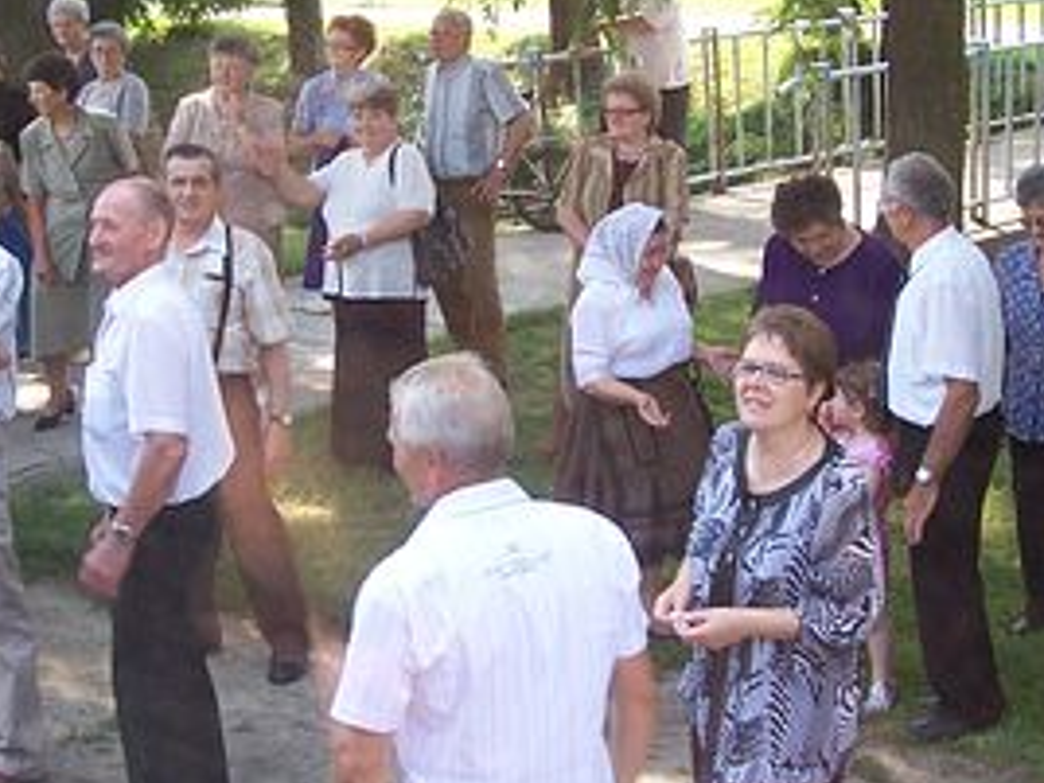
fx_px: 2352
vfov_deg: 18.9
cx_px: 503
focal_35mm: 78
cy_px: 323
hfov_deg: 25.0
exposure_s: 1/45
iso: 80
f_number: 2.8
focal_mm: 6.3
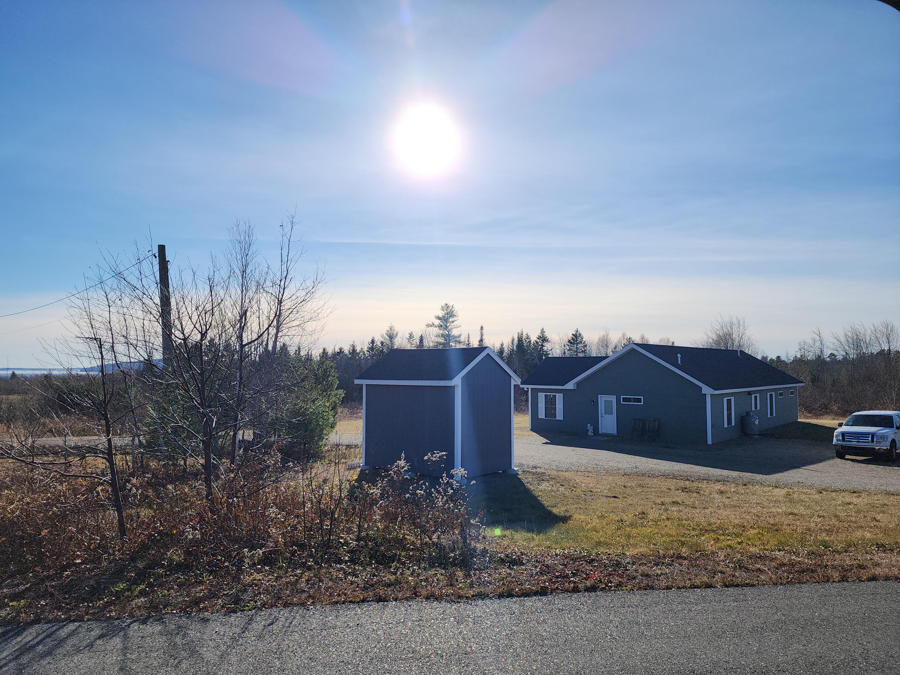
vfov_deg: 58.9
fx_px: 598
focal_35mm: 23
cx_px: 450
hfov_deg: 73.9
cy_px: 338
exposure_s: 1/2664
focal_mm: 6.4
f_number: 1.8
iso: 12
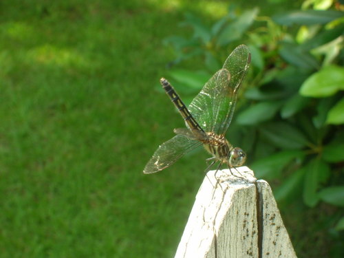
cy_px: 129
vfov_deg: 14.5
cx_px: 172
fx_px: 1014
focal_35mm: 102
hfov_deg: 19.3
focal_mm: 17.1
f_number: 8.2
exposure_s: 1/36.4
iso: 50
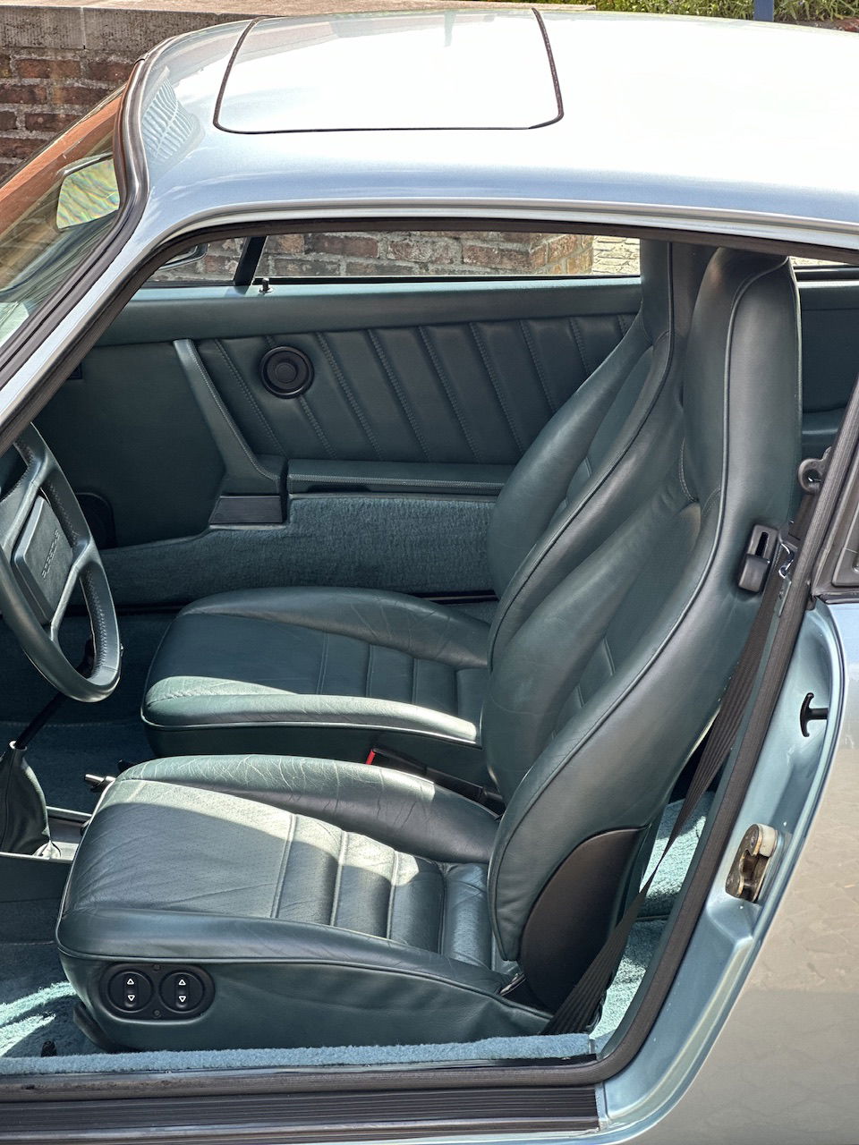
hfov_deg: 19.1
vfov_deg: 25.3
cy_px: 572
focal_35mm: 77
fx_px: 2548
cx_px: 430
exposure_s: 1/121
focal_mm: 9
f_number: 2.8
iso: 40
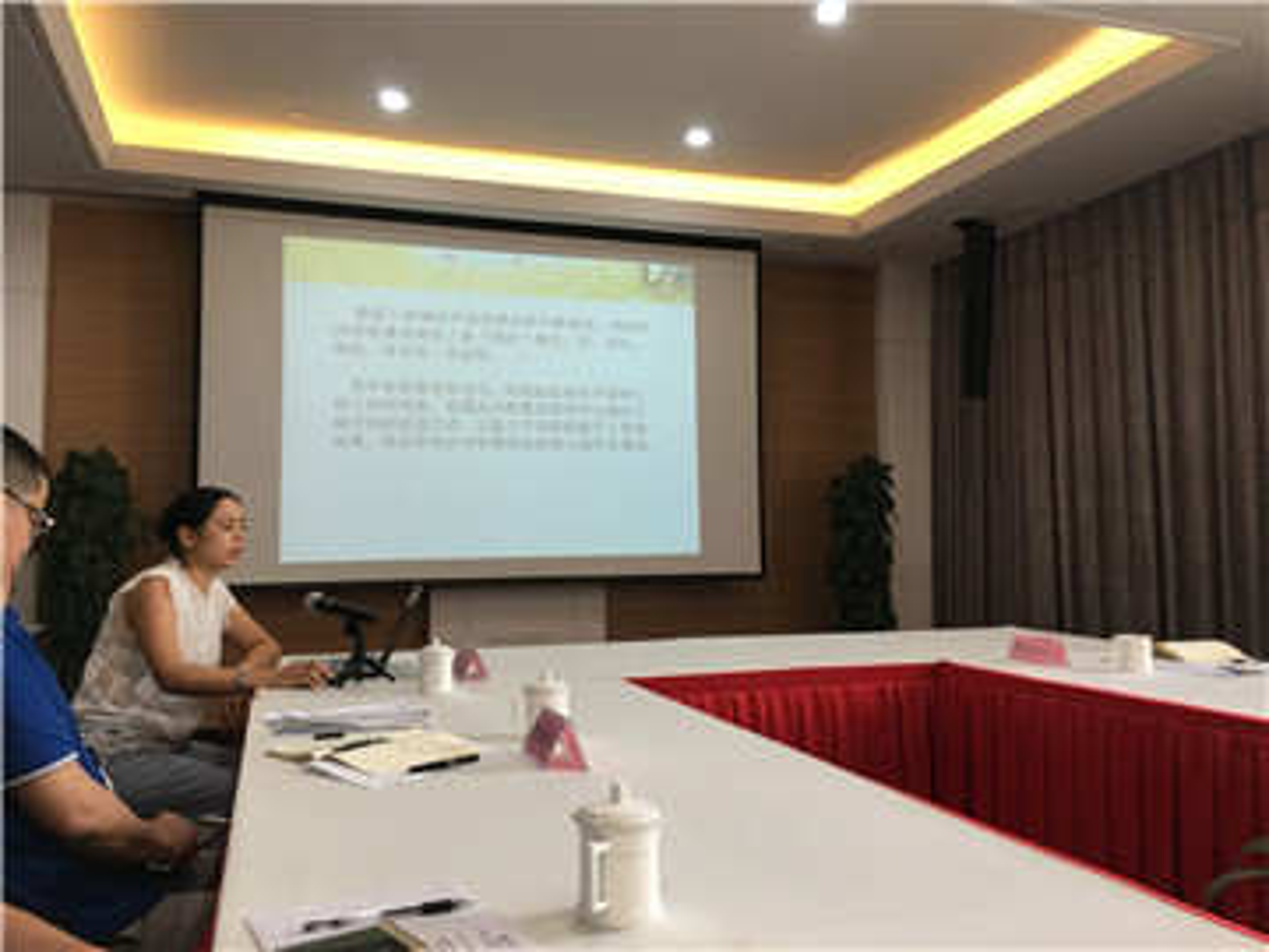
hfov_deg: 61.7
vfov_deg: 48.2
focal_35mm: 29
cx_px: 634
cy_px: 476
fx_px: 1063
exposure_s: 1/33
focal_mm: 4.15
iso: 64
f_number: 2.2
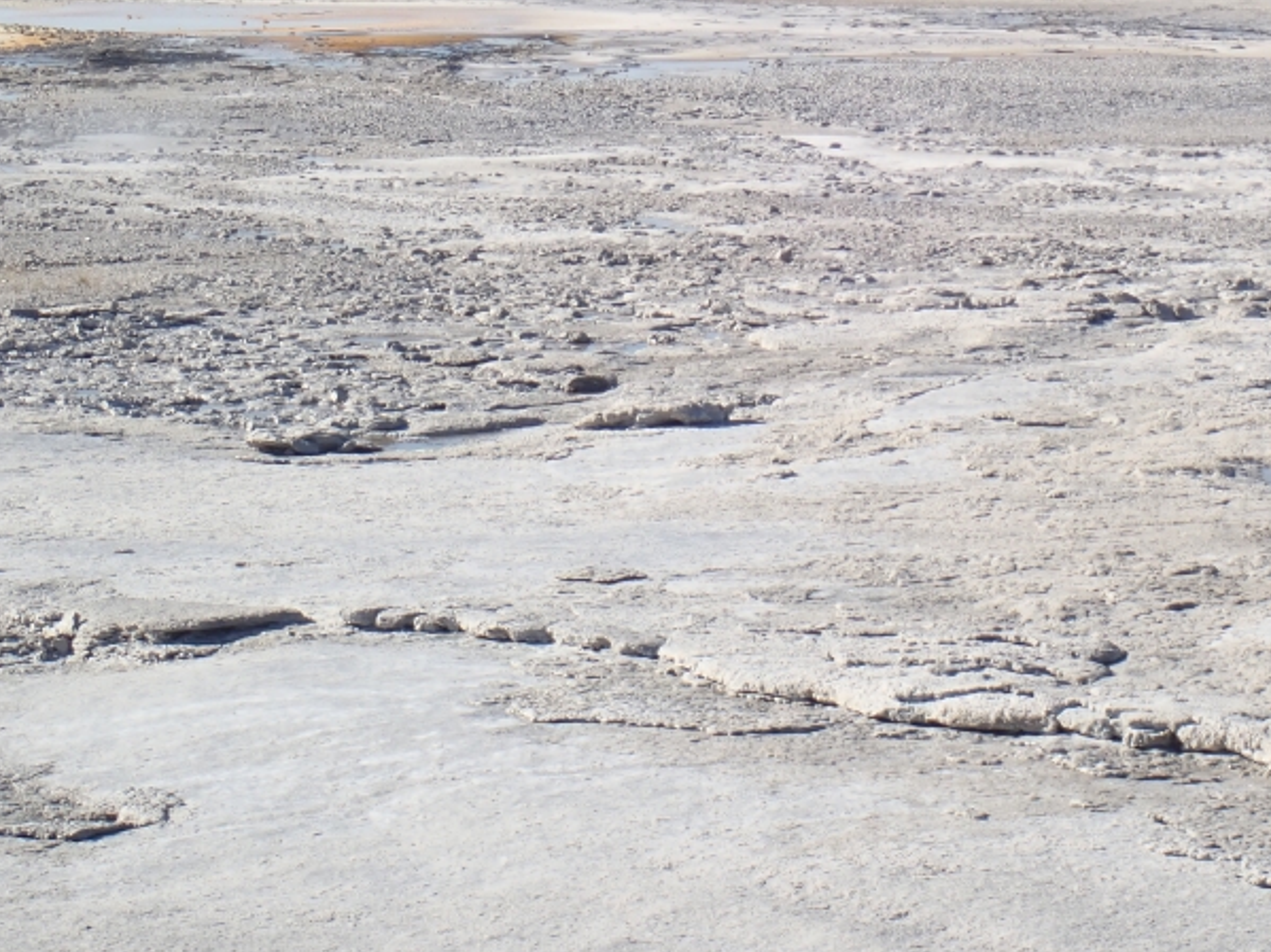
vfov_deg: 8.9
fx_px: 6131
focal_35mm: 167
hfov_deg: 11.8
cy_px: 221
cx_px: 870
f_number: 6.3
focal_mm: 18
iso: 100
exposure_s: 1/320
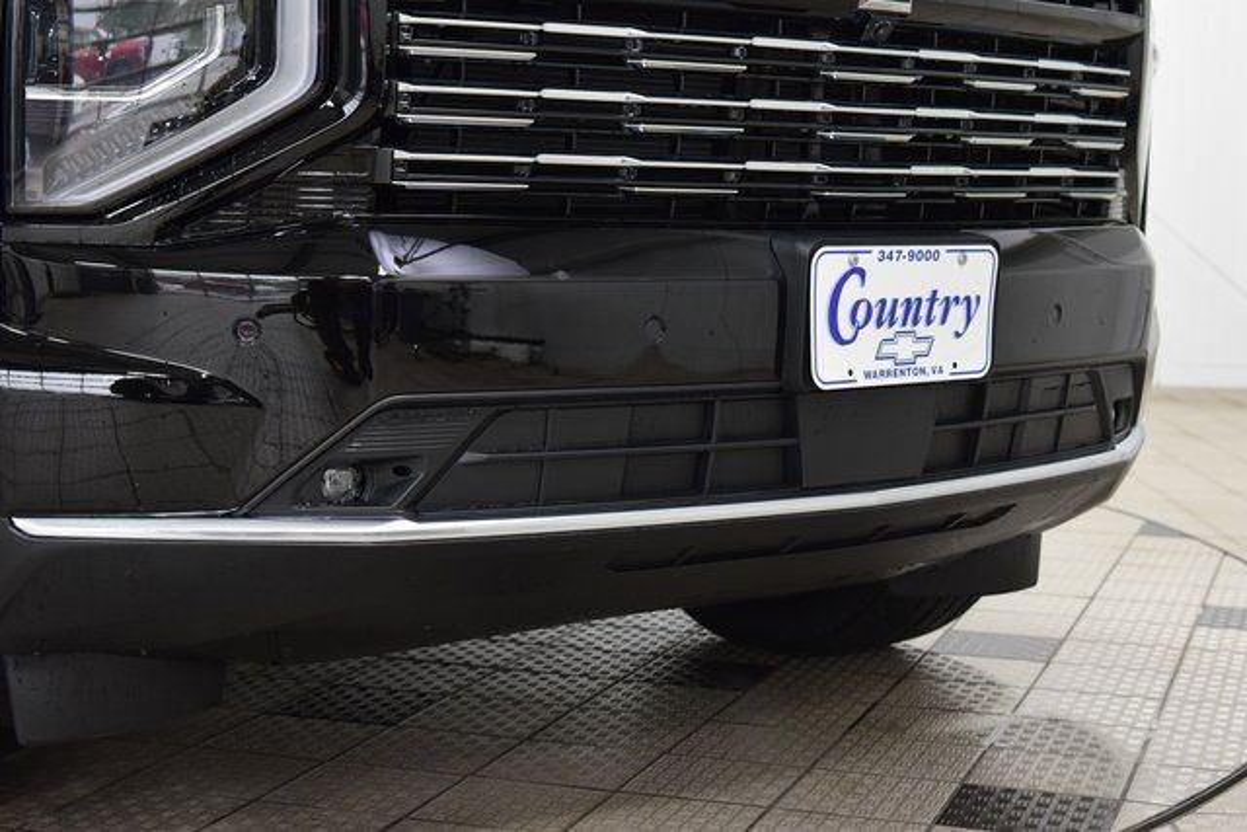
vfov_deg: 21.6
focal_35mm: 63
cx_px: 624
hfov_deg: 31.9
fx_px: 2183
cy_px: 416
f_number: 5
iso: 1600
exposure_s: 1/60
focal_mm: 42
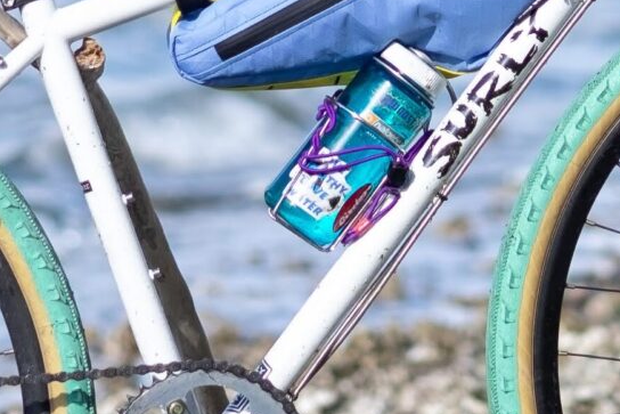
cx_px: 291
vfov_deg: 3.5
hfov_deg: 5.2
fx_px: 6804
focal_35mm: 395
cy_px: 105
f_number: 1.8
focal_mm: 56
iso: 200
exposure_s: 1/2700
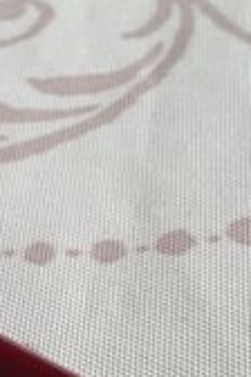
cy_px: 394
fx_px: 1067
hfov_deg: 13.3
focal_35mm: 102
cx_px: 15
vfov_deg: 19.3
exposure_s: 1/30
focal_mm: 3.3
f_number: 2.4
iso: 32
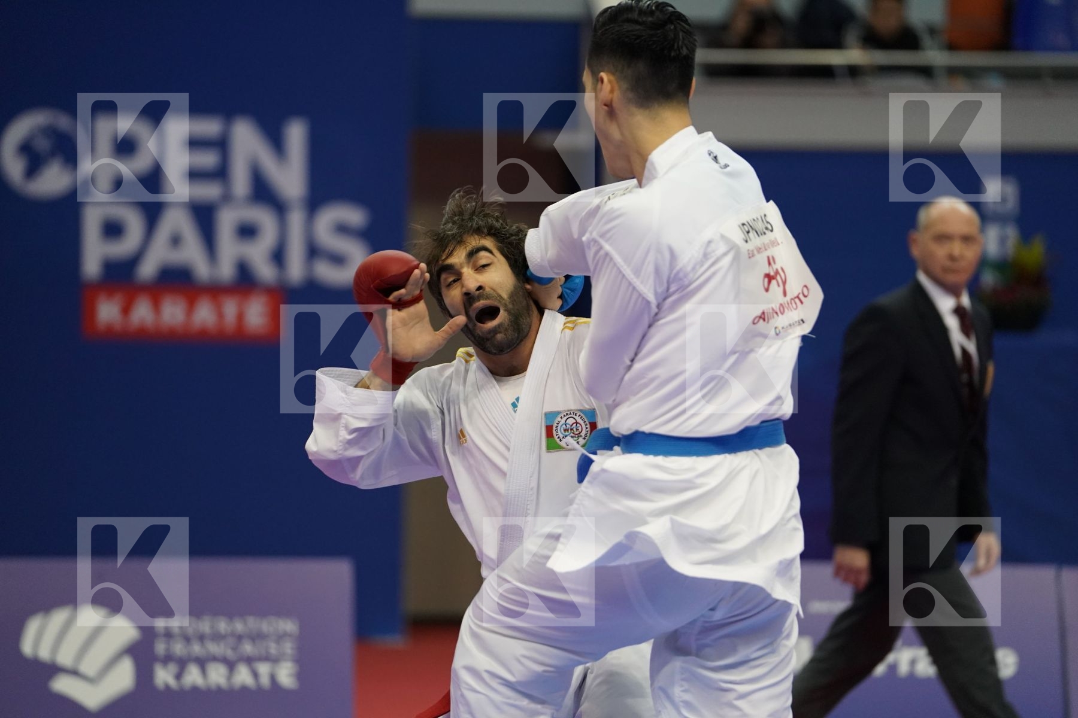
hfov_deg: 12.5
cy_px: 359
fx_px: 4940
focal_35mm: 165
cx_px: 539
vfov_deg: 8.3
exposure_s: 1/1000
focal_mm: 165
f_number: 2.8
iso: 3200
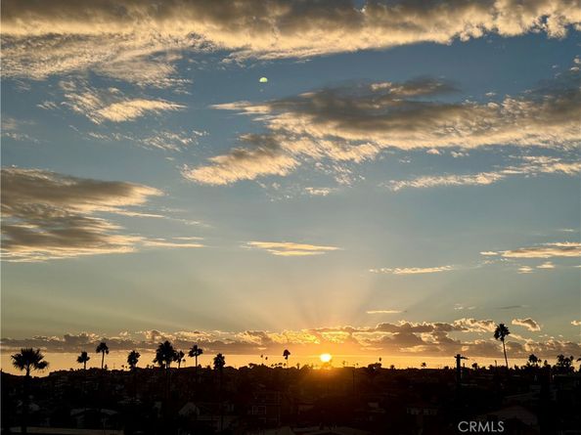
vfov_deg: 30.2
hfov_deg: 39.7
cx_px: 290
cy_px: 218
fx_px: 805
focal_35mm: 48
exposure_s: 1/8772
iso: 100
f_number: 1.78
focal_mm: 6.76
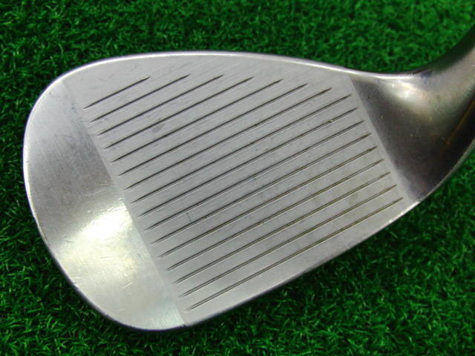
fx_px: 508
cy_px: 178
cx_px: 238
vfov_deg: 38.7
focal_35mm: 37
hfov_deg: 50.1
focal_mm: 6.42
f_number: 3.6
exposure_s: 1/60
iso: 400
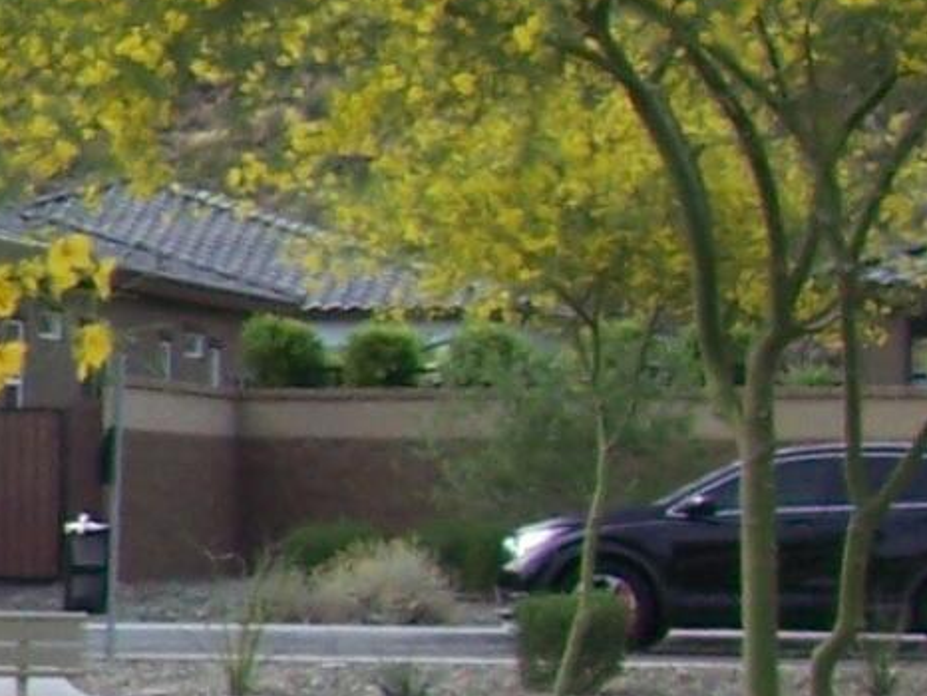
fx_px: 5868
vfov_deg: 6.8
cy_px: 525
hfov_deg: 7.7
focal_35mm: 219
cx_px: -1961
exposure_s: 1/400
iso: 80
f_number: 2.7
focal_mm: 5.6
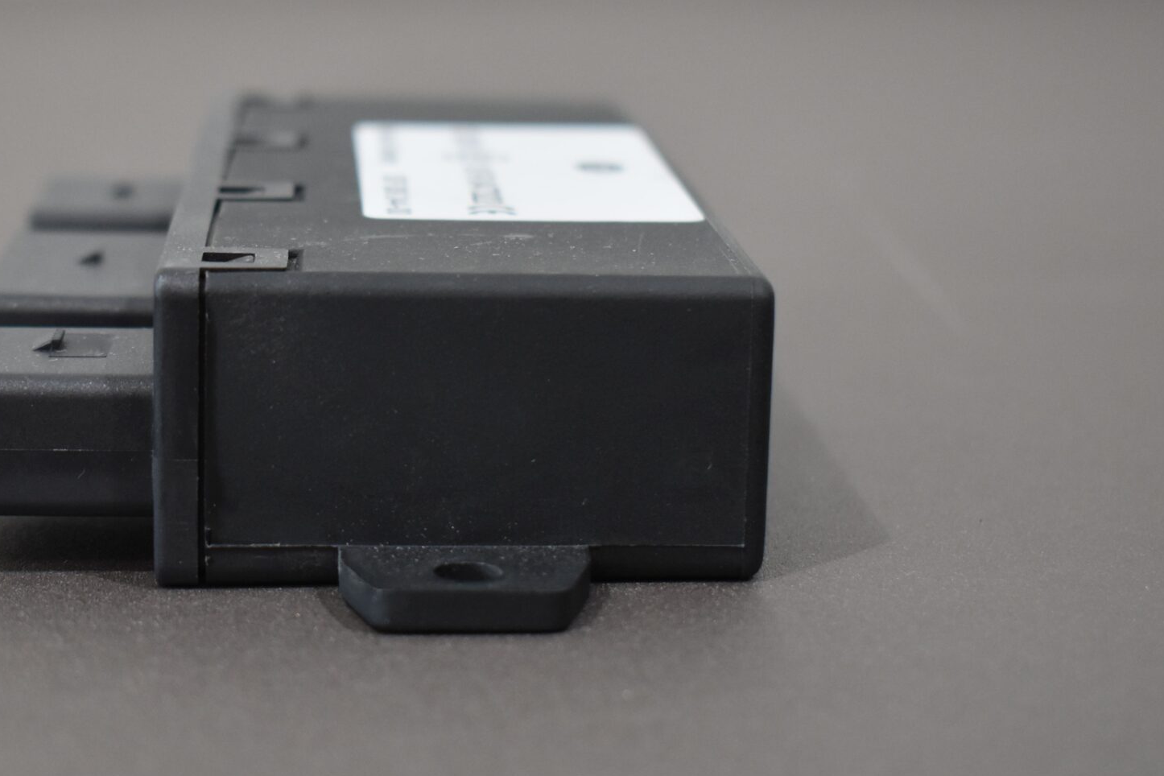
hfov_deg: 23.8
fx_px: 2748
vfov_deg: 16.1
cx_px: 415
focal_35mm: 85
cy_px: 313
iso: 800
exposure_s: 1/160
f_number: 4.5
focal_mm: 32
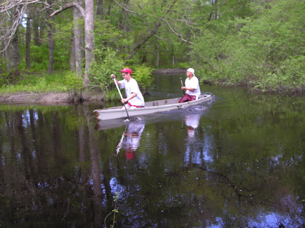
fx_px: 326
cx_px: 155
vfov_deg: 38.7
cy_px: 113
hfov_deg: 50.1
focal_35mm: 37
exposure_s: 1/125
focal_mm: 8.9
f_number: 2.8
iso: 50
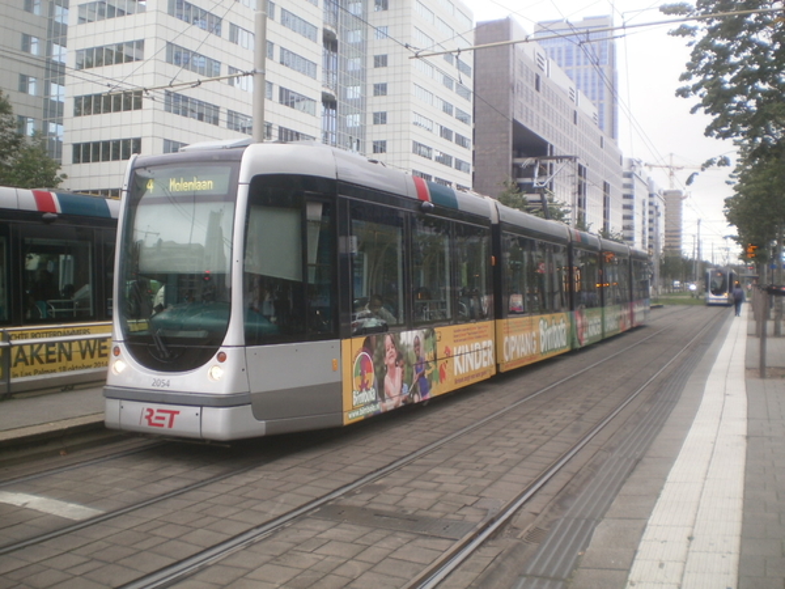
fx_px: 816
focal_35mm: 36
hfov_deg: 51.4
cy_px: 294
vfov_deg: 39.7
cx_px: 392
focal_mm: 6.3
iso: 100
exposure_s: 1/60
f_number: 3.1
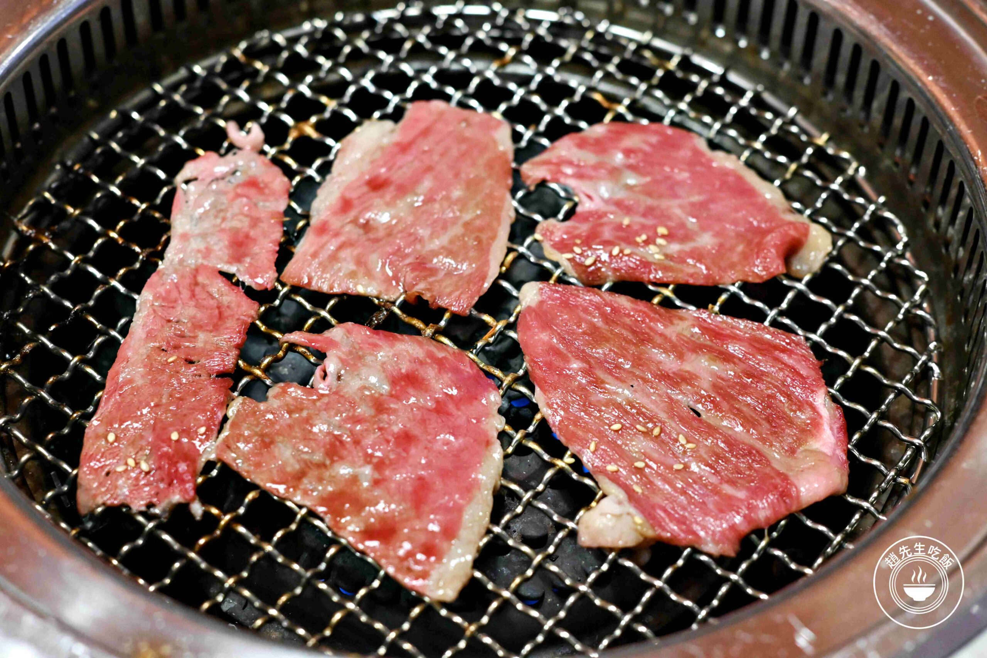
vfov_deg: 18.2
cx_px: 494
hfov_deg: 27.0
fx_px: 2056
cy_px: 329
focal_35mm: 75
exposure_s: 1/160
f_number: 3.2
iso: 3200
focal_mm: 50
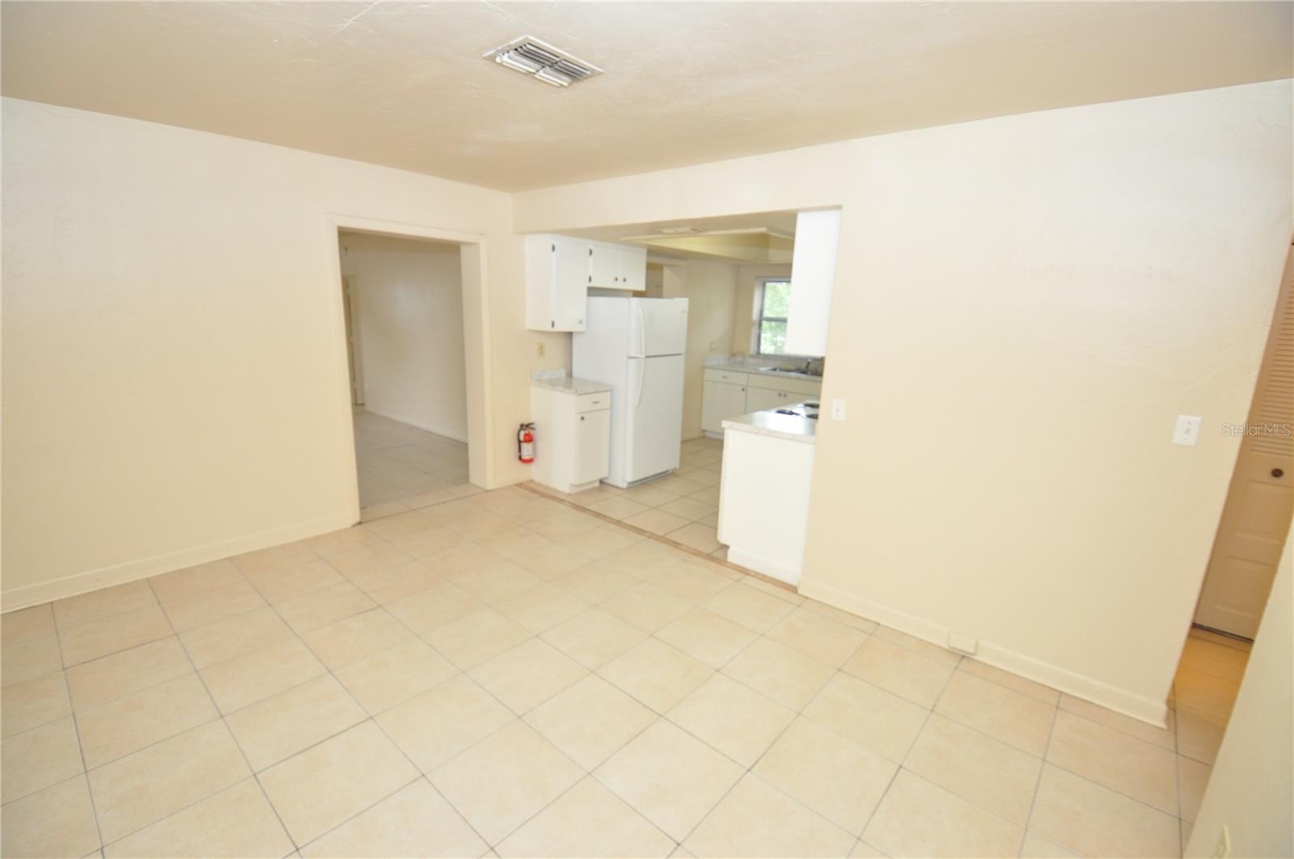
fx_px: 538
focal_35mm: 15
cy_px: 430
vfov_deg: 77.2
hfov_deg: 100.5
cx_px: 647
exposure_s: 1/60
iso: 800
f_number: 4
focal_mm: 10
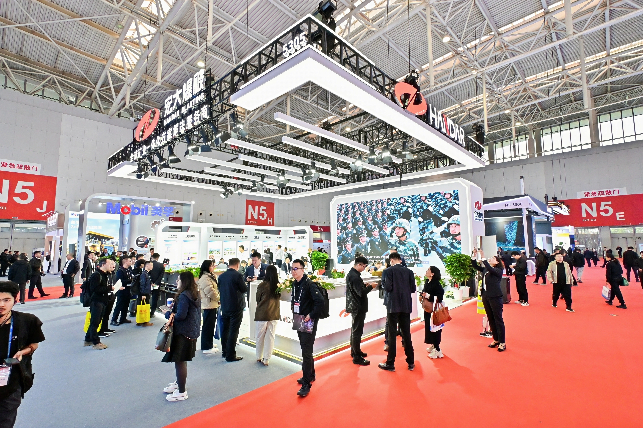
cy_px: 214
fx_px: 321
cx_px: 322
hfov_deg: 90.0
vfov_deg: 67.4
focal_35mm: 18
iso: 800
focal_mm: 12
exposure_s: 1/160
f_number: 5
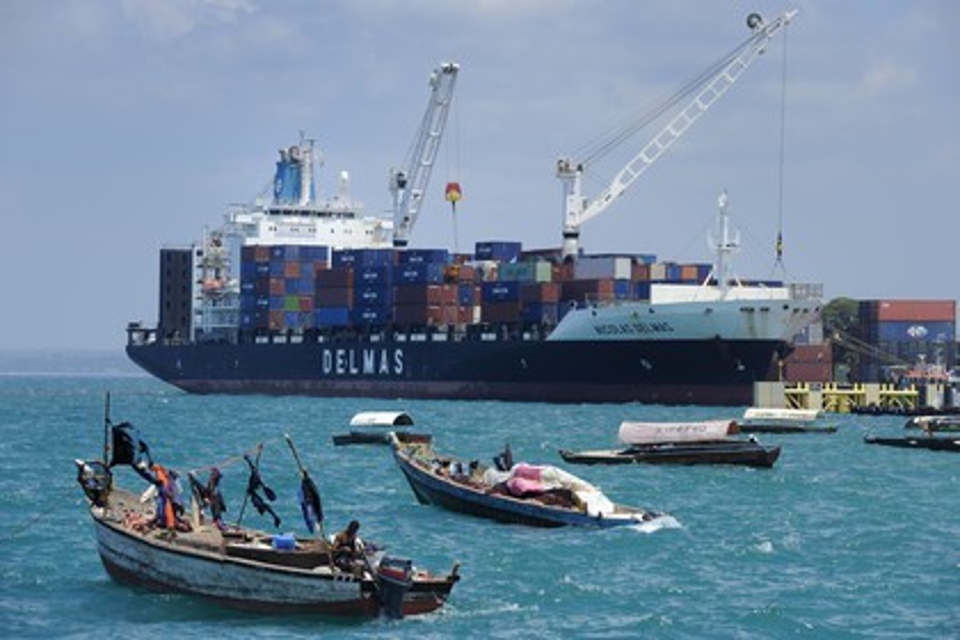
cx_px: 480
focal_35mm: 150
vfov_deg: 9.1
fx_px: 4000
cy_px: 320
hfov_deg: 13.7
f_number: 8
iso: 200
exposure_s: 1/400
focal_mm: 150
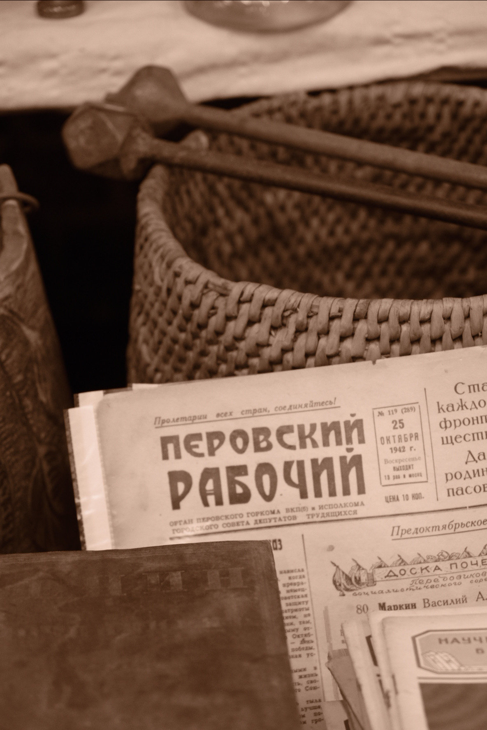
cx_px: 244
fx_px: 2435
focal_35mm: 120
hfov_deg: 11.4
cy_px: 365
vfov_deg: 17.1
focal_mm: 80
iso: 1600
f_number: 4
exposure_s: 1/30
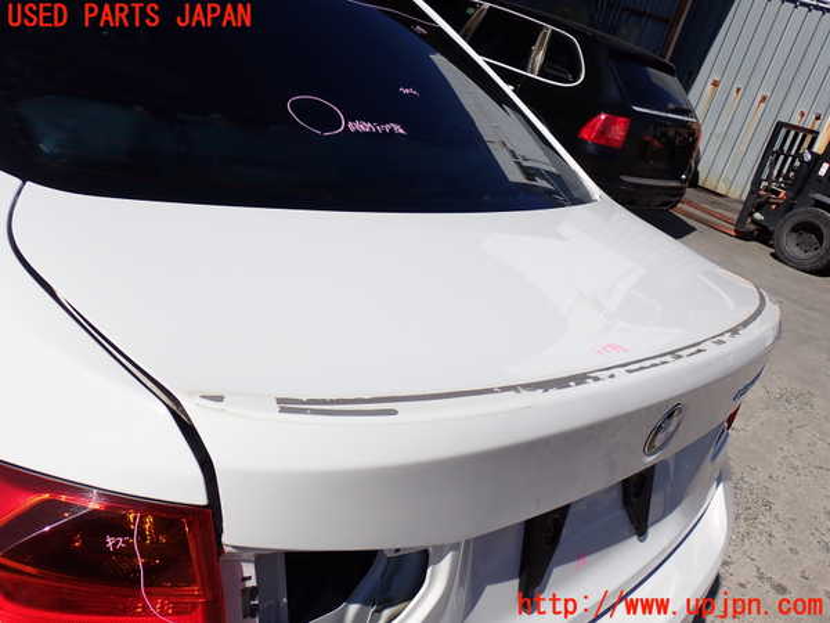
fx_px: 863
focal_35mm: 36
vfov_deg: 39.7
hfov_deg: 51.4
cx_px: 415
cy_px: 312
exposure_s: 1/200
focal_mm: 6.37
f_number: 10
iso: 100
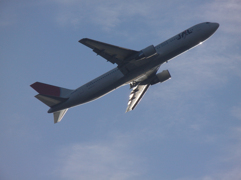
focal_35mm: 300
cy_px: 90
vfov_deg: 5.0
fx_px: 2089
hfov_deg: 6.6
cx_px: 120
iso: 160
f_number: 11.2
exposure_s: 1/368
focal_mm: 54
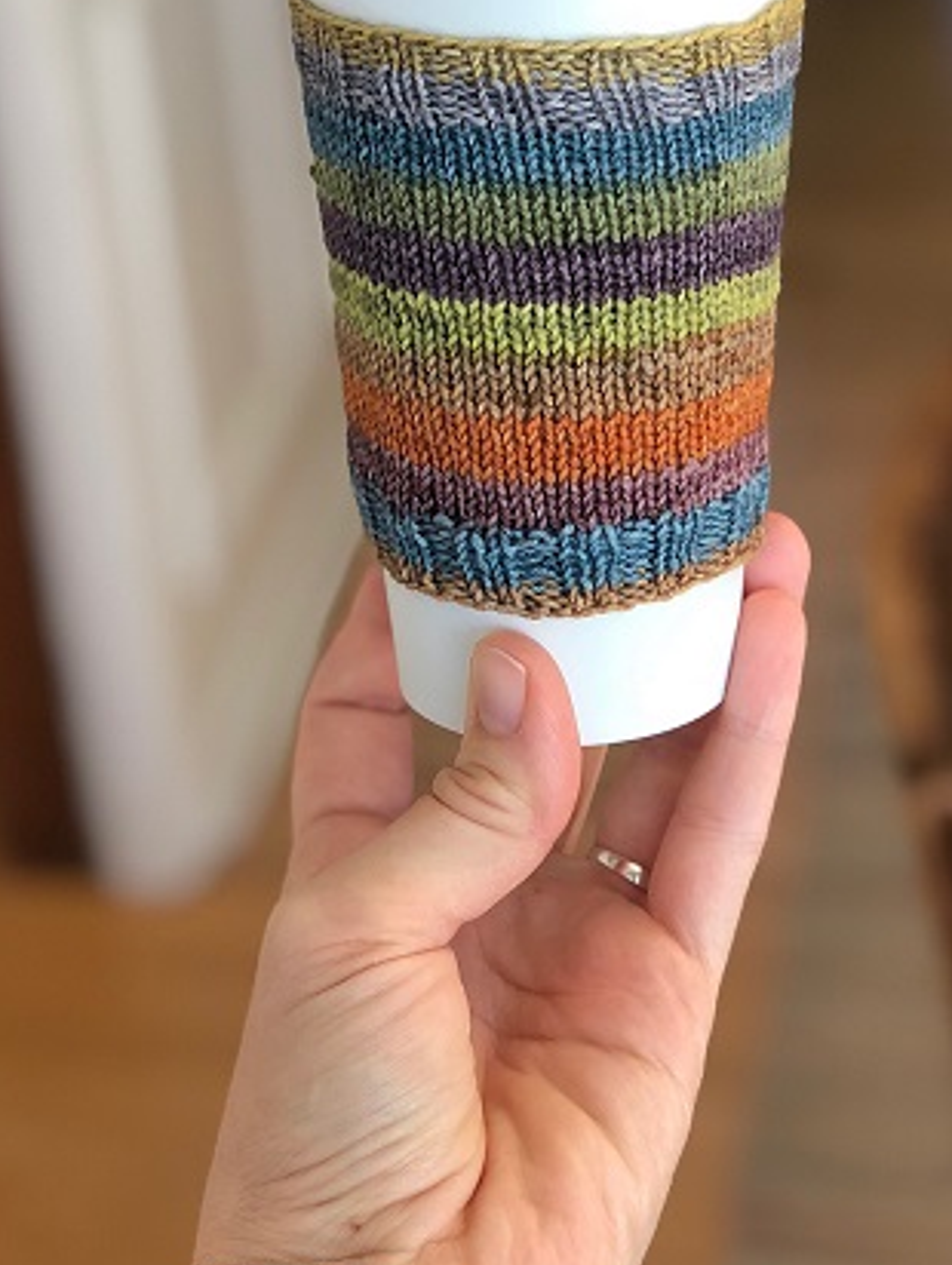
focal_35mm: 84
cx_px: 540
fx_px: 3074
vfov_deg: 23.1
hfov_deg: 17.6
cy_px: 405
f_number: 2.4
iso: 80
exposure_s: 1/40
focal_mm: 6
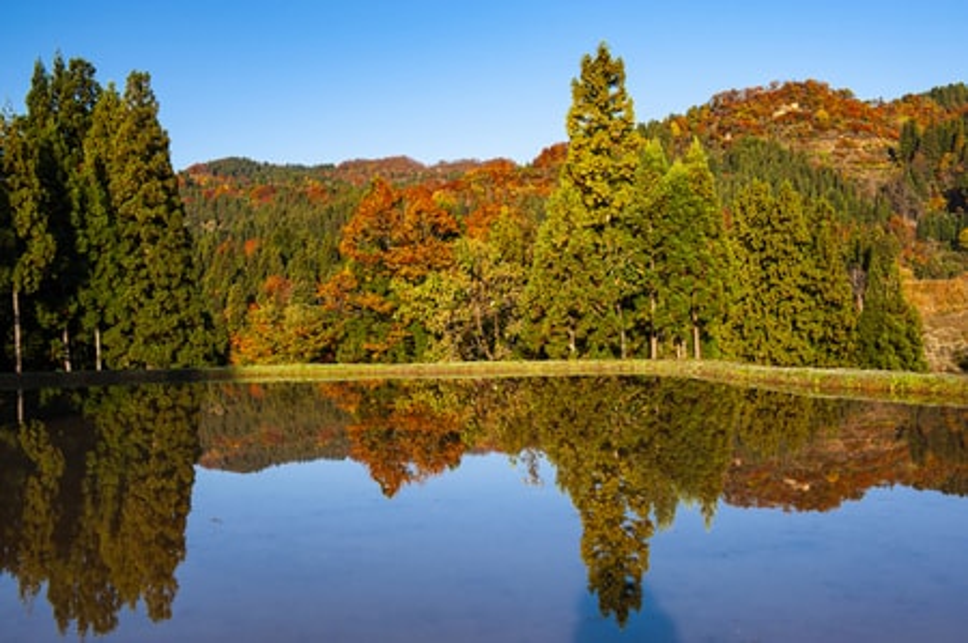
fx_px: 1021
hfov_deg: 50.7
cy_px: 322
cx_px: 484
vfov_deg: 35.0
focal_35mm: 38
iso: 800
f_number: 11
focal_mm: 38
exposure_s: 1/200
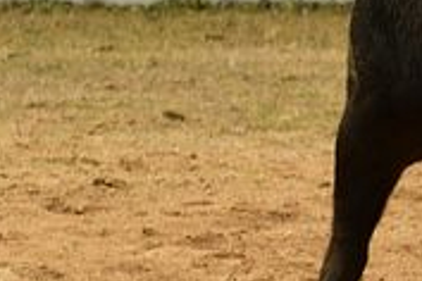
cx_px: 873
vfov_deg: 2.0
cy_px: -62
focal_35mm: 687
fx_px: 8053
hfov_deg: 3.0
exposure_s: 1/320
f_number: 5.6
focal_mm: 135
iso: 640
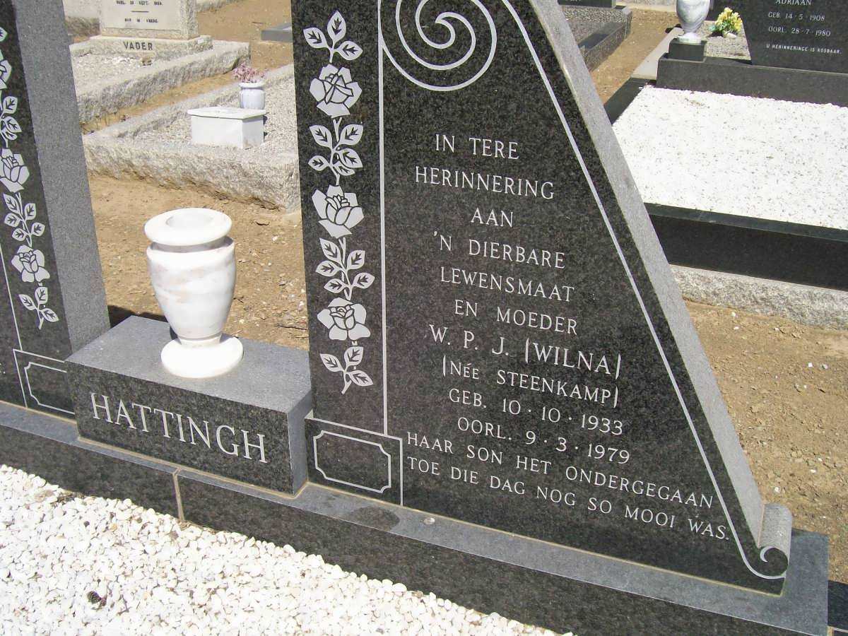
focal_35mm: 36
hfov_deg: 51.4
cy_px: 318
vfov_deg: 39.7
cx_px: 424
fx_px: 882
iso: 80
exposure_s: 1/996
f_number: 4.8
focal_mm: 6
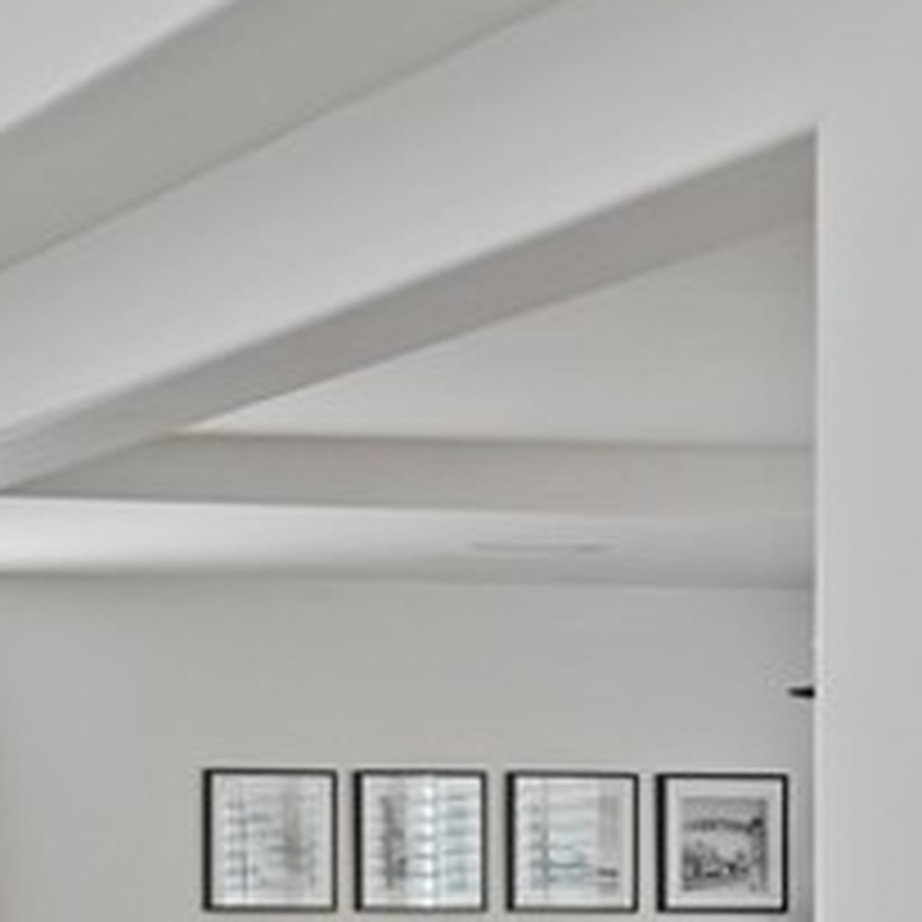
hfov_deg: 15.0
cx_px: -1286
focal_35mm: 68
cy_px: 974
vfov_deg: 24.0
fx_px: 2049
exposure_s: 1/15
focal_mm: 16
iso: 200
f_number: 5.6
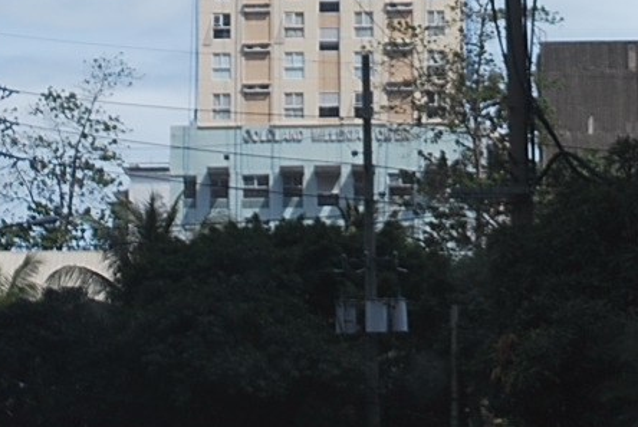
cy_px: -375
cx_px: 500
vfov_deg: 7.3
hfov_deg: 11.2
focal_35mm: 183
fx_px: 3246
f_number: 5.6
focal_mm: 28
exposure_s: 1/125
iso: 140
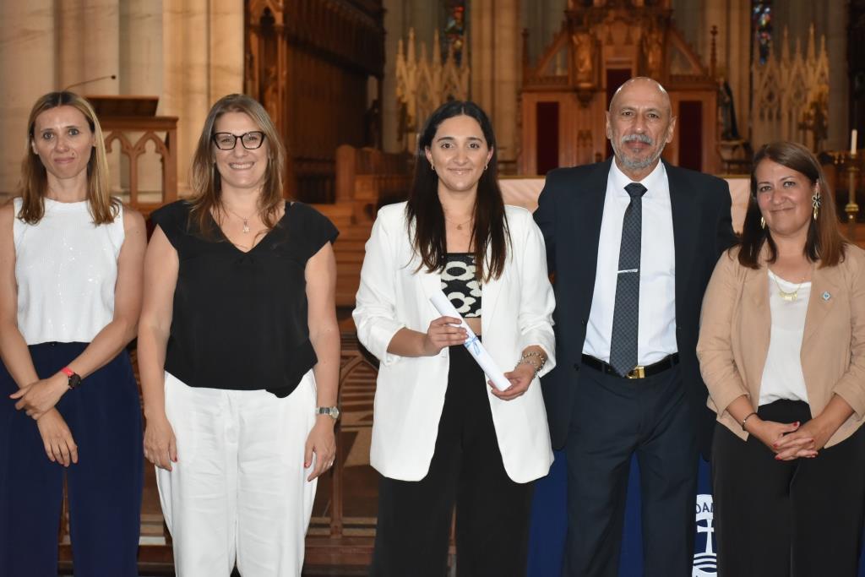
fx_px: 1802
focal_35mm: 75
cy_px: 288
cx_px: 432
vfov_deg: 18.2
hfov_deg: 27.0
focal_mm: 50
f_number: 5.6
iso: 1600
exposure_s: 1/60
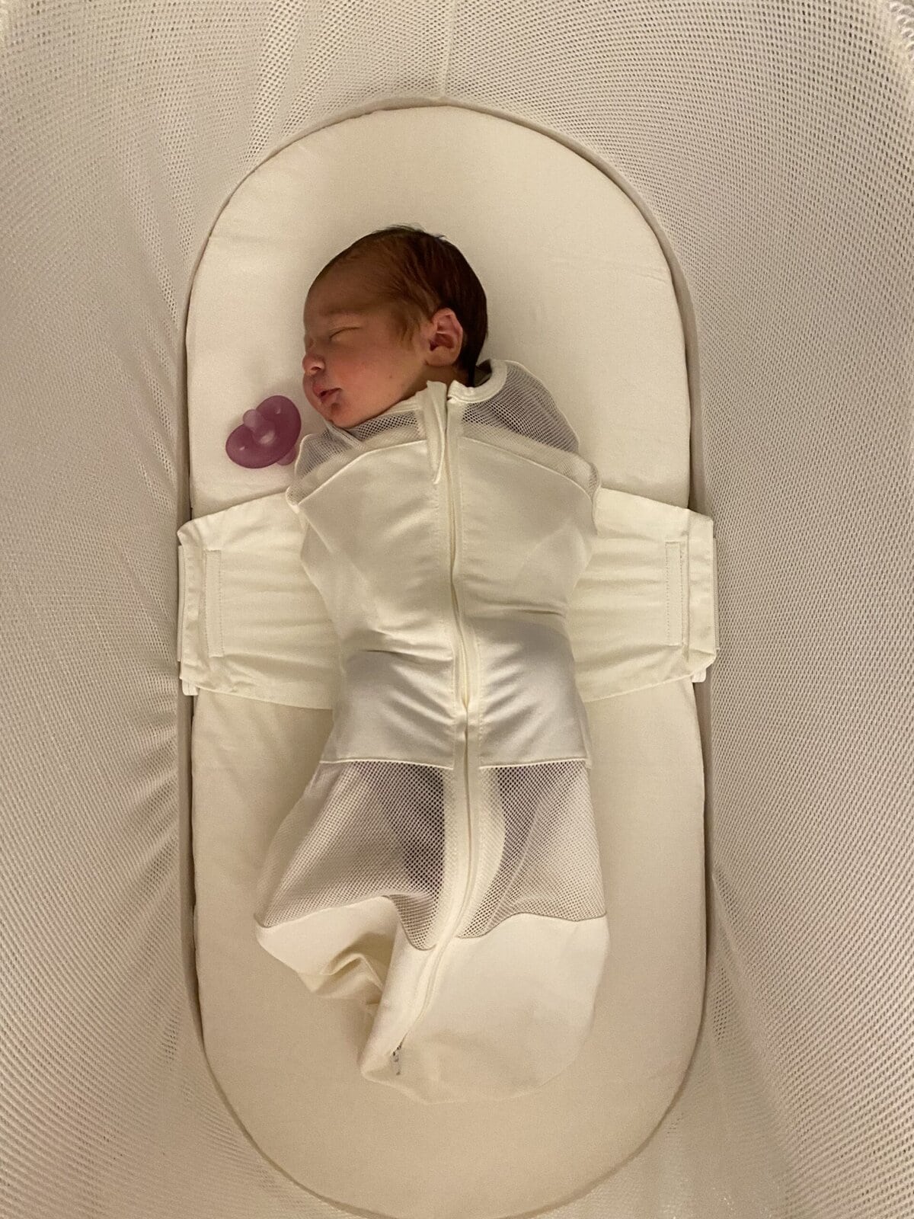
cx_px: 457
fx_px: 915
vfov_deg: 67.3
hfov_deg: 53.1
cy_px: 610
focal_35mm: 26
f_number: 1.8
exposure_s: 1/60
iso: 500
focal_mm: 4.25
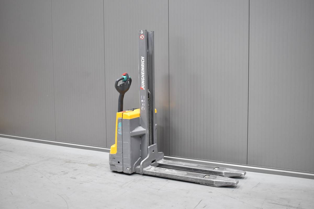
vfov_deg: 35.5
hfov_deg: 51.3
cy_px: 104
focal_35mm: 38
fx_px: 327
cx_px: 157
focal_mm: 25
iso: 1250
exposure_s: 1/40
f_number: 5
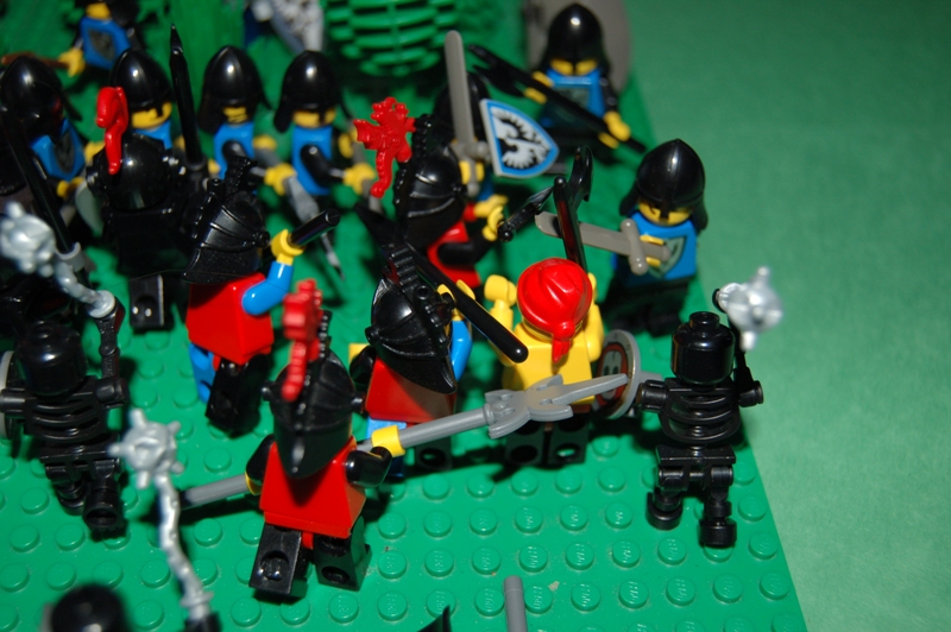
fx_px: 1109
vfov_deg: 31.8
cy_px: 316
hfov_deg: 46.4
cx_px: 476
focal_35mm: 42
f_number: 4.2
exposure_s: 1/60
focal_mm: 28
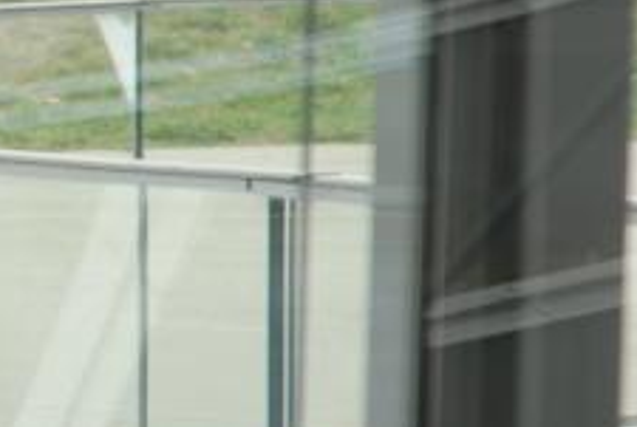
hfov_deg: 4.0
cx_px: -627
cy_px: -92
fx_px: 8953
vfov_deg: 2.7
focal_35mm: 505
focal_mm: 70
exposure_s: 1/90
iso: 100
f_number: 5
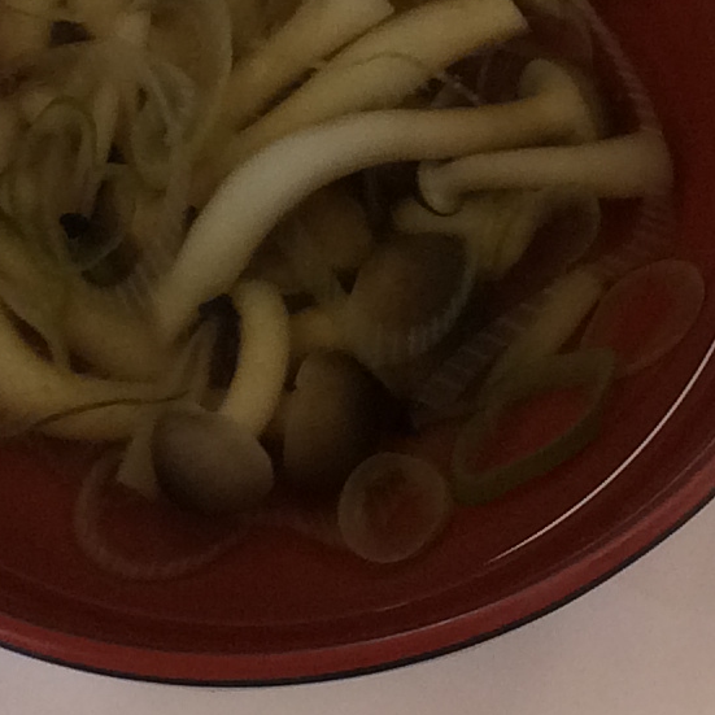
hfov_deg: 11.1
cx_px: 437
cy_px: -152
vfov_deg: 10.9
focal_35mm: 157
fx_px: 3669
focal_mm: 4.12
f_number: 2.2
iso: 64
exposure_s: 1/120
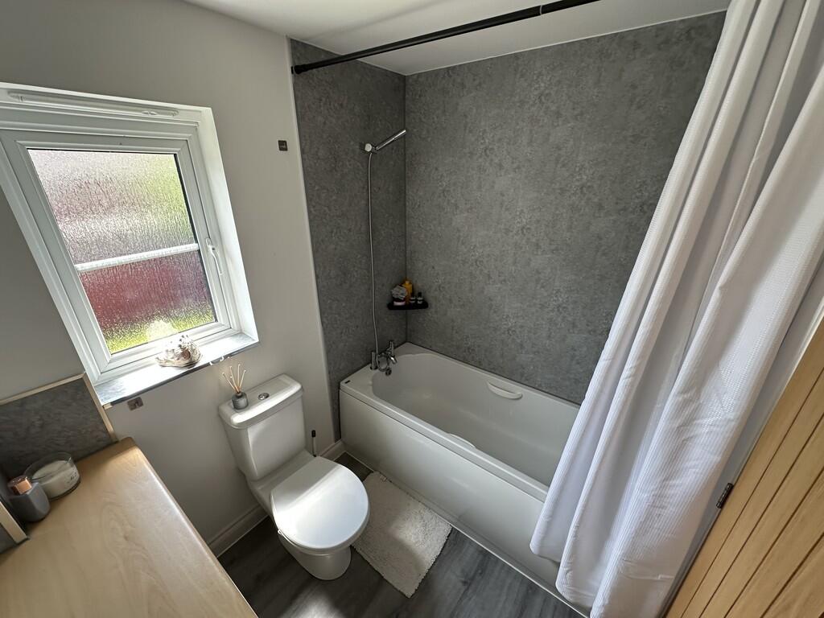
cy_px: 309
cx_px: 412
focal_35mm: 14
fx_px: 333
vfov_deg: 85.7
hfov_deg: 102.1
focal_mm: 2.22
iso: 100
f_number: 2.2
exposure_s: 1/99
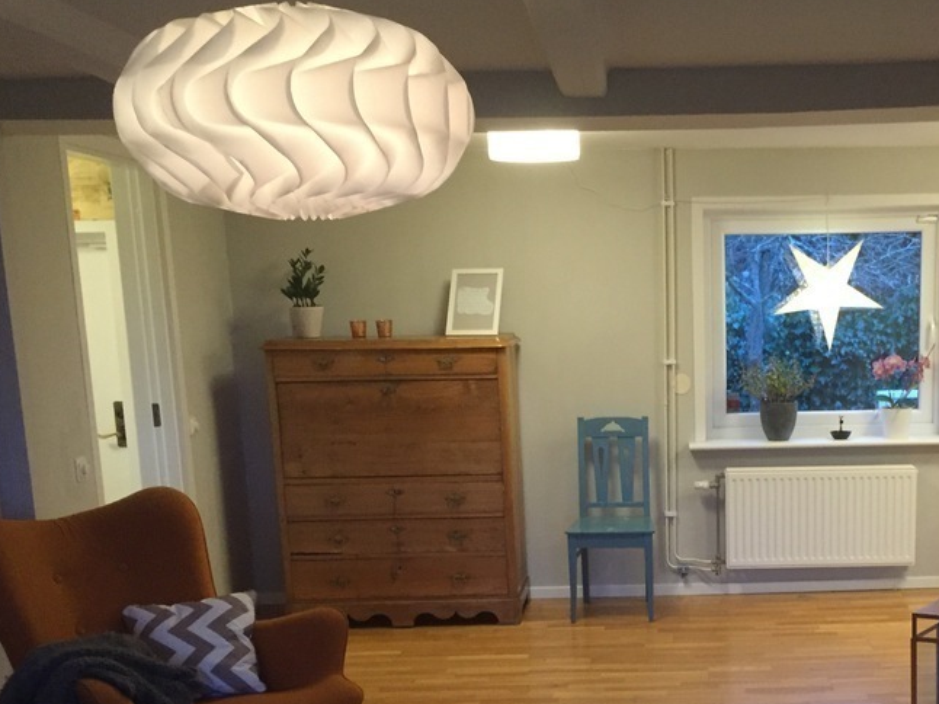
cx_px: 711
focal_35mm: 46
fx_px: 1247
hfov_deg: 40.0
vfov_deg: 30.9
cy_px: 540
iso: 320
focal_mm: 4.15
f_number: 2.2
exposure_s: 1/33
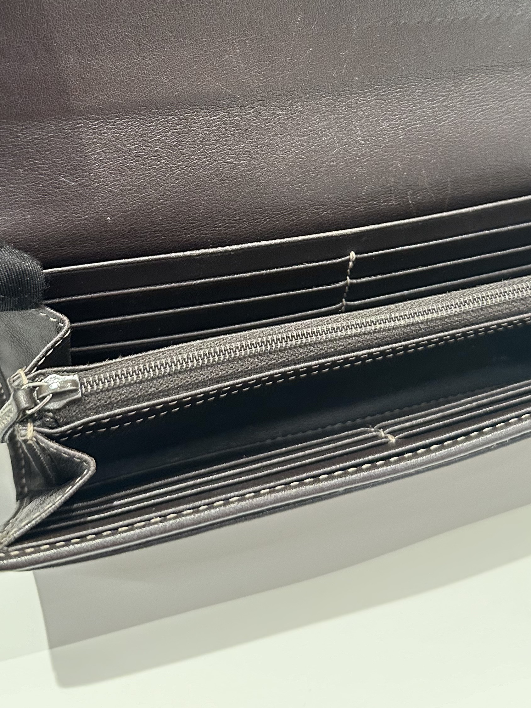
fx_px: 879
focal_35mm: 43
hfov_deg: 33.5
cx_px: 325
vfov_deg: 42.0
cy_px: 145
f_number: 1.78
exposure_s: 1/50
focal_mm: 6.86
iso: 400
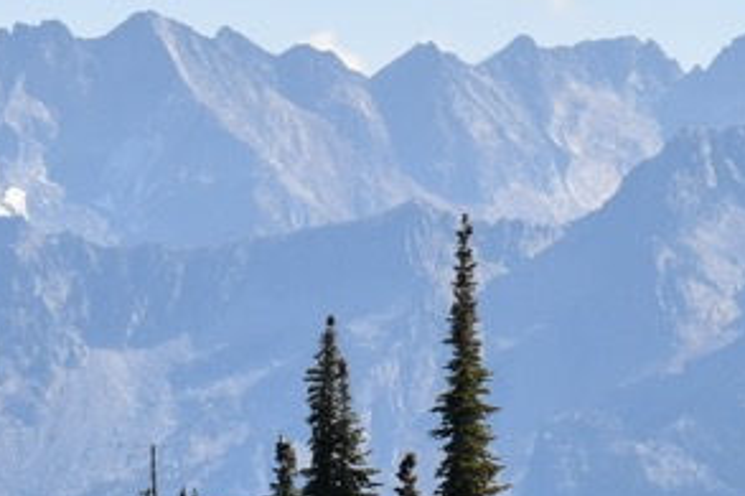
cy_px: 271
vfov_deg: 2.6
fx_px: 10837
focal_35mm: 524
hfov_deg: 3.9
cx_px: 310
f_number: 9
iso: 200
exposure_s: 1/320
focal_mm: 80
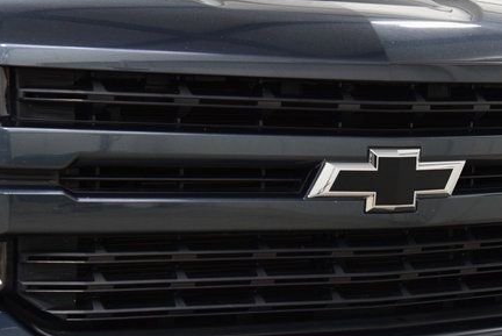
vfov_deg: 12.4
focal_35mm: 111
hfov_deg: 18.4
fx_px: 1549
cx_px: 332
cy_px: 204
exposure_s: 1/60
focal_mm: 50
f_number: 4.5
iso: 1600
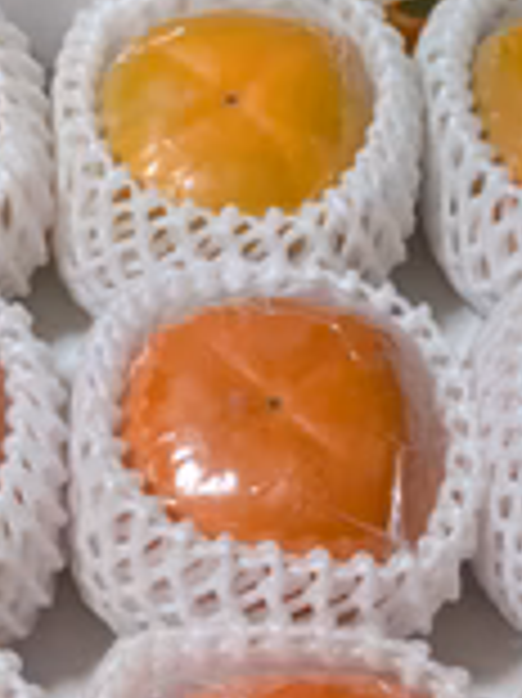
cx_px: 248
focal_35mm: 132
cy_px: 288
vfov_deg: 14.9
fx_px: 2658
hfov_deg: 11.2
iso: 525
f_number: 1.89
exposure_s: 1/60
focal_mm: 5.43
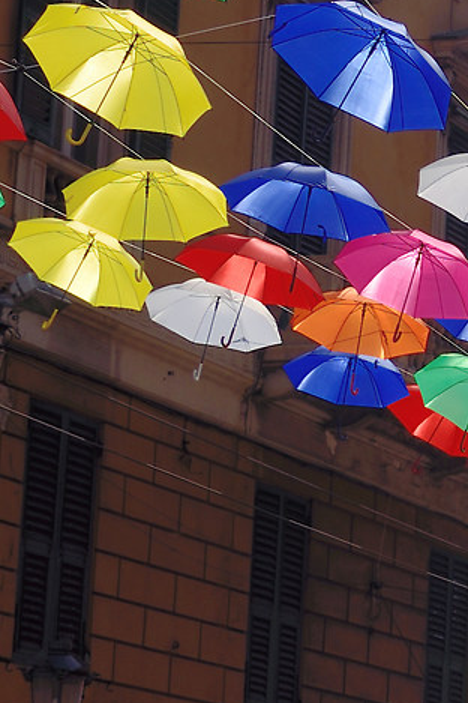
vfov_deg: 12.9
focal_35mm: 159
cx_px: 950
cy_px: 484
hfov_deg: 8.2
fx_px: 3100
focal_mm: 31
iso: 100
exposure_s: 1/250
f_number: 6.7
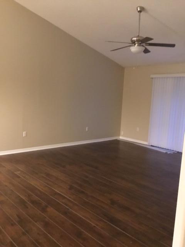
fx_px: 221
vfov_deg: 58.4
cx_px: 92
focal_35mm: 31
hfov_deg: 45.4
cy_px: 124
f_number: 2.4
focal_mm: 3.3
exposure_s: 1/15
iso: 800
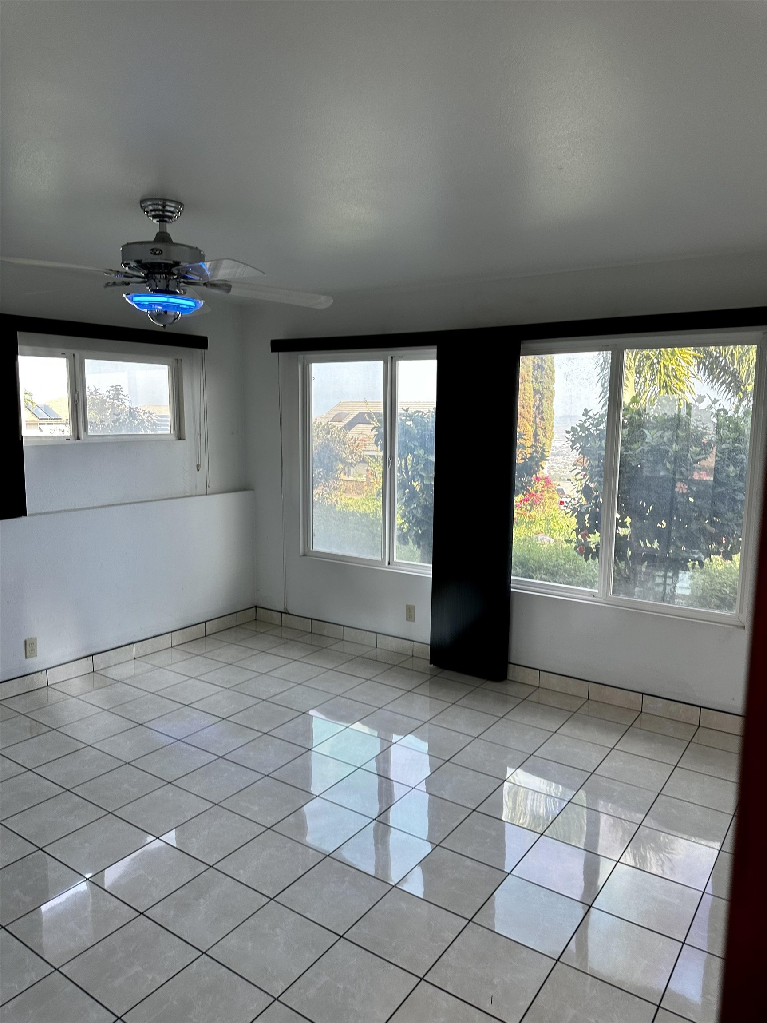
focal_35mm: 24
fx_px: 709
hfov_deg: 56.8
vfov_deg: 71.6
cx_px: 384
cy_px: 512
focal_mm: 6.86
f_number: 1.78
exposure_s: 1/60
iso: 125
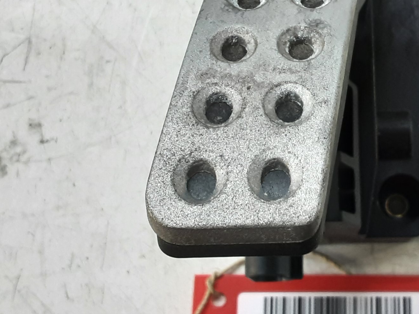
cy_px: 88
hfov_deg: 28.4
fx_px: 811
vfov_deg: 21.8
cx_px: 325
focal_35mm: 67
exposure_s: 1/50
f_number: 1.9
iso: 80
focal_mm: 2.91
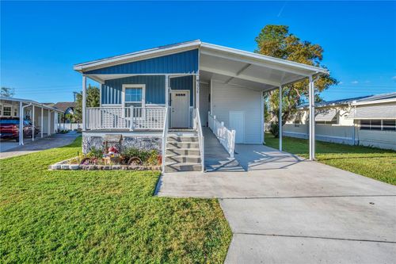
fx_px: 176
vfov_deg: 73.7
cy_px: 132
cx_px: 198
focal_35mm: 16
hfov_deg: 96.8
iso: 100
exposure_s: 1/160
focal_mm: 16
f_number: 10
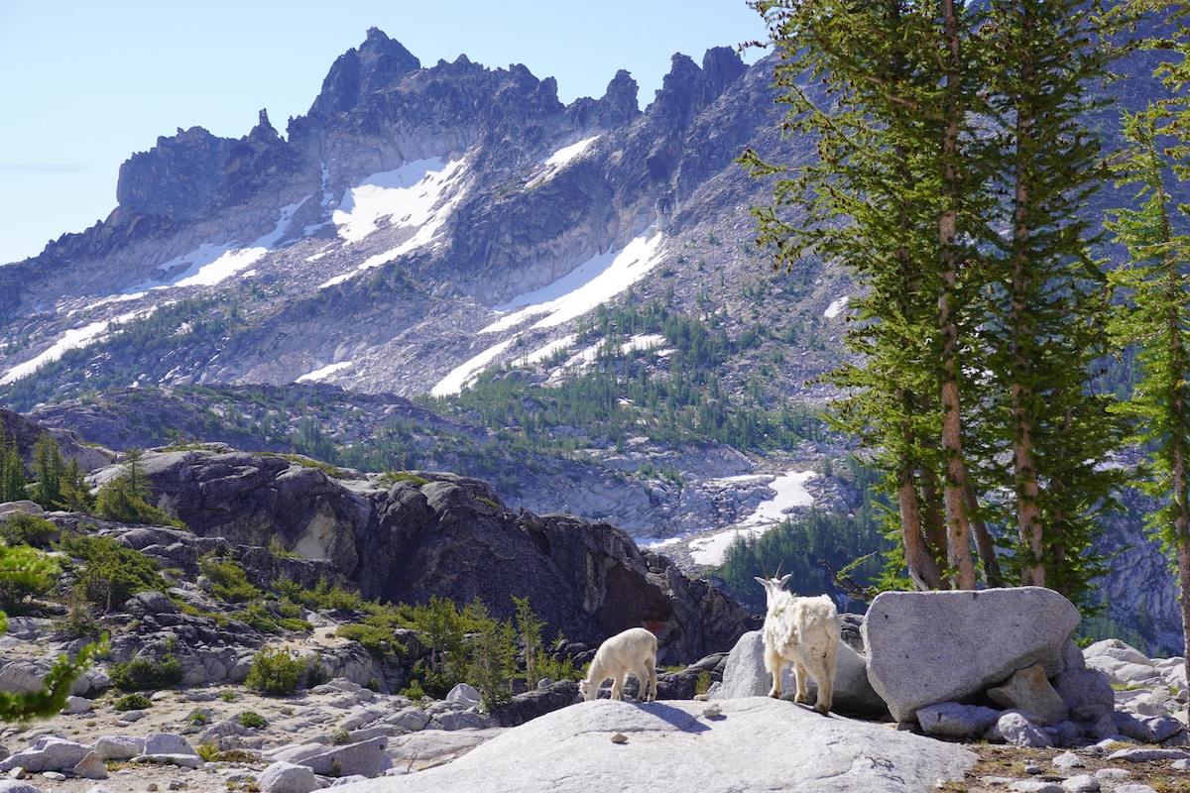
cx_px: 595
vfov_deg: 18.2
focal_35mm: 75
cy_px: 396
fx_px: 2479
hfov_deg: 27.0
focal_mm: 50
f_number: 9
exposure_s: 1/160
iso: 100
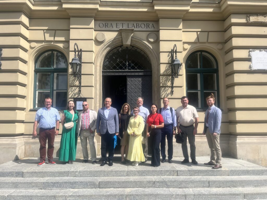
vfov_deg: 53.1
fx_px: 201
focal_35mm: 26
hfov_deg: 67.3
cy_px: 100
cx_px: 134
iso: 50
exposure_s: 1/3413
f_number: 1.6
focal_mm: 5.1
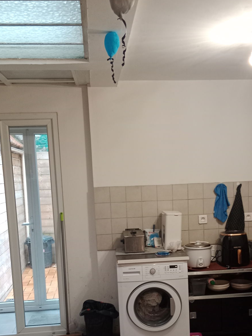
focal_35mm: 47
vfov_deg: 39.5
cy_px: 248
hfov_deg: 30.8
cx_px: 152
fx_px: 456
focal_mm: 3.96
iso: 983
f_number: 1.8
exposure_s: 1/33.3
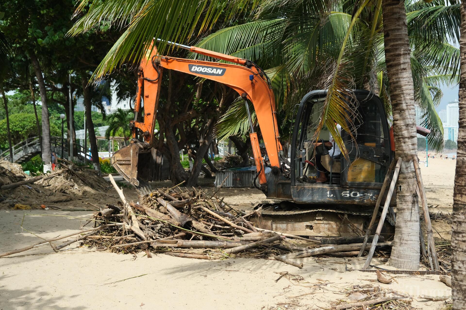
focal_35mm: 41
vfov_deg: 32.6
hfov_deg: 47.4
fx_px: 531
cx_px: 233
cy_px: 155
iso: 320
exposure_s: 1/1800
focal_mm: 27.5
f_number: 4
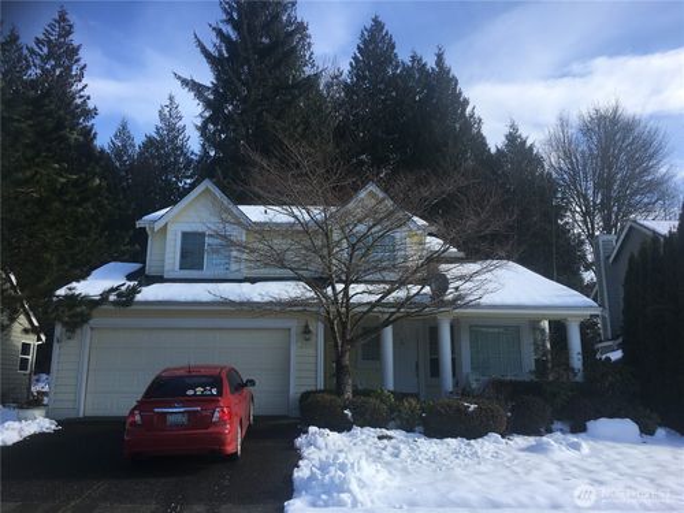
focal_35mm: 29
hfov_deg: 61.7
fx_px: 573
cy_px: 256
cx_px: 342
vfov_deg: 48.2
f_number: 2.2
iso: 25
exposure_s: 1/1326
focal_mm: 4.15
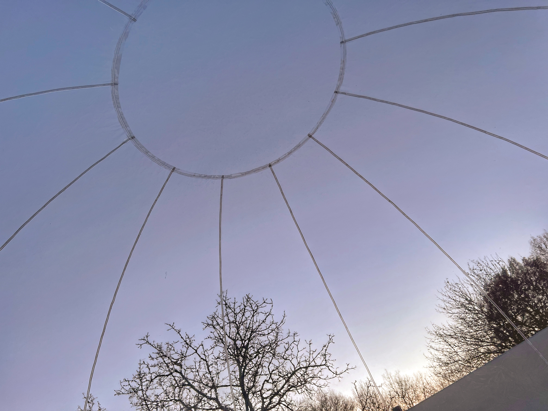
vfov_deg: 53.1
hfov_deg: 67.3
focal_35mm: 26
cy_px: 206
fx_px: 412
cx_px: 274
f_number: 1.5
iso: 50
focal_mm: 5.7
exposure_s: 1/607
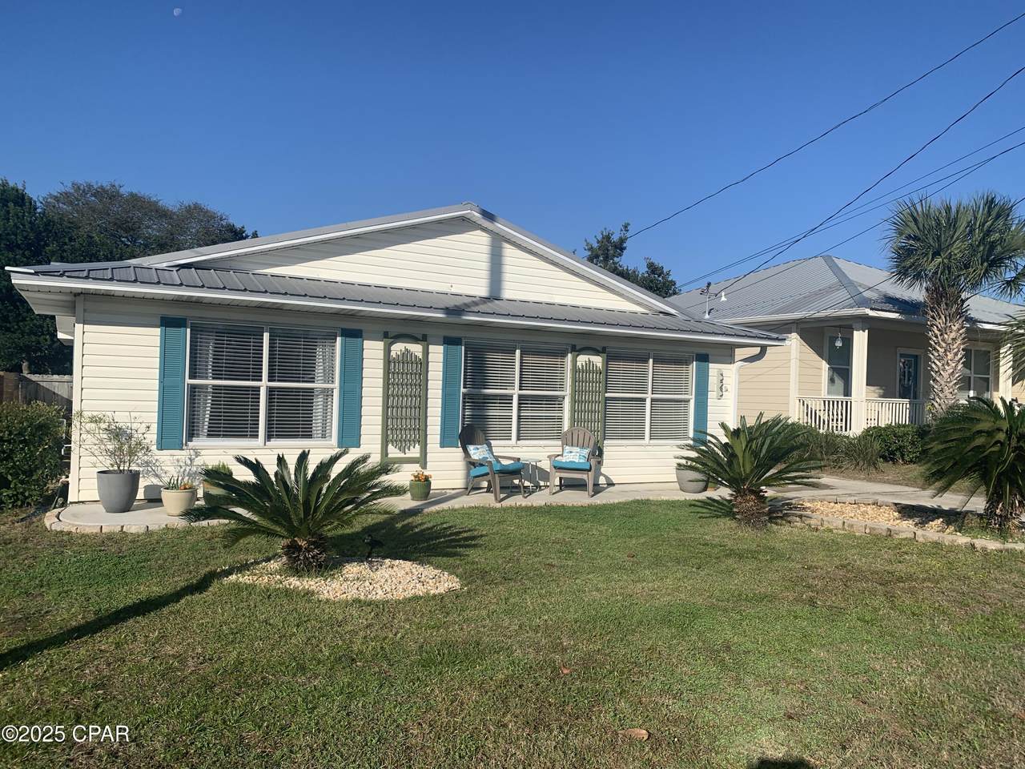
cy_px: 384
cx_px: 512
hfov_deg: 67.3
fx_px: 770
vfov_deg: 53.1
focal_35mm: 26
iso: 25
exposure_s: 1/3521
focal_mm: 4.25
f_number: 1.8
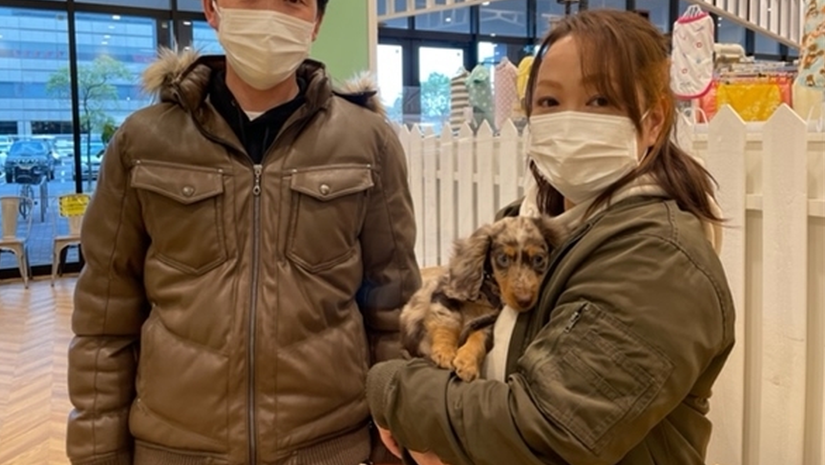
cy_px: 176
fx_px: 635
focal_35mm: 29
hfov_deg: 66.0
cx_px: 404
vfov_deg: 40.0
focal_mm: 4.2
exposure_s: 1/120
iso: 64
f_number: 1.6
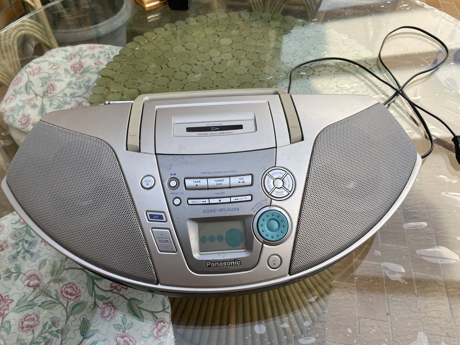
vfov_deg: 53.1
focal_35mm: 26
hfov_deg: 67.3
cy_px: 172
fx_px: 346
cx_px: 230
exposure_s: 1/122
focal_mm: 4.25
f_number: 1.8
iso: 40
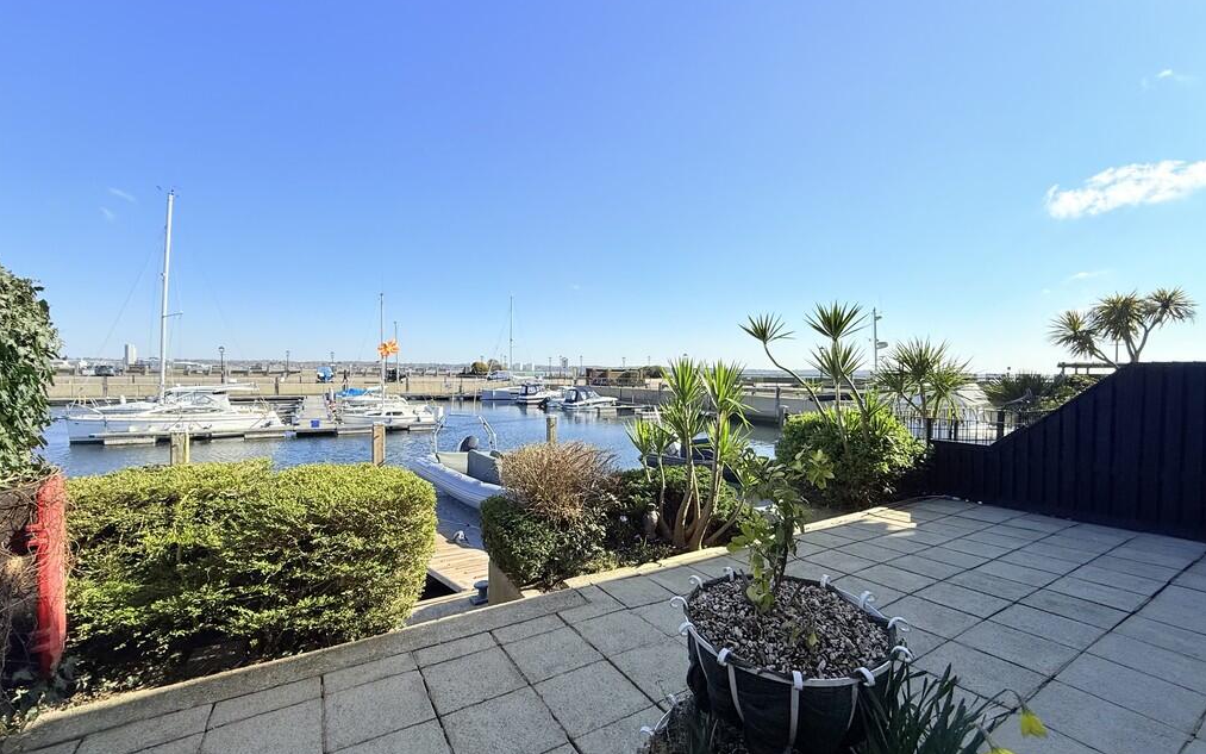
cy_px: 386
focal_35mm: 15
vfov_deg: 74.8
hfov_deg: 101.5
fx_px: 493
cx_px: 602
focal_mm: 2.22
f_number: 2.2
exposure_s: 1/2410
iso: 50
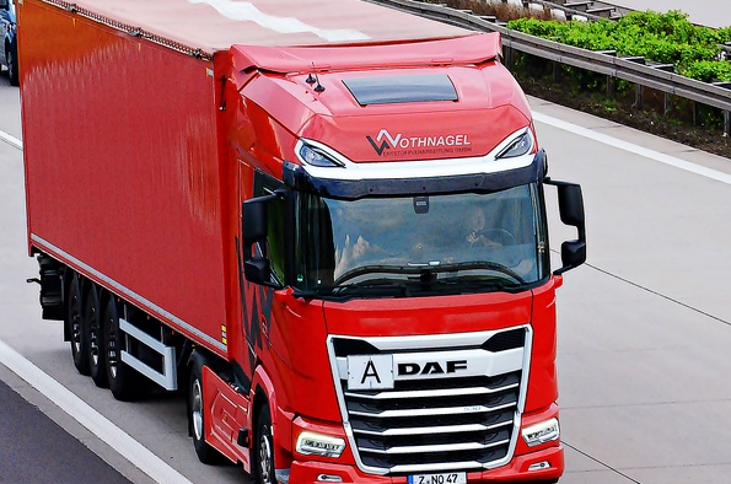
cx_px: 334
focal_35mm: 333
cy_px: 274
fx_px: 6741
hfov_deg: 6.2
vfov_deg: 4.1
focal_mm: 165
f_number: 14
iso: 2000
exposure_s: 1/500
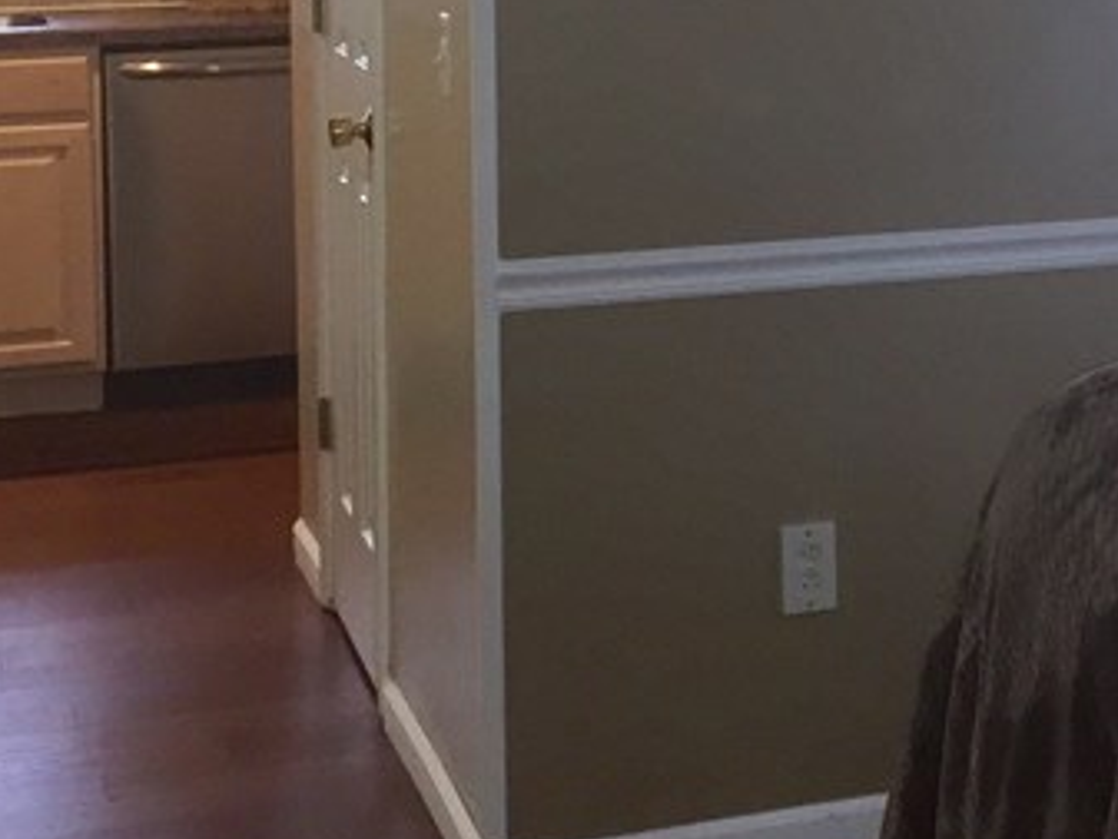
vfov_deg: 16.3
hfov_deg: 21.1
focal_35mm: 88
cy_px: -73
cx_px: 1254
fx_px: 2843
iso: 100
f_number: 2.2
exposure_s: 1/30
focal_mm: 4.15
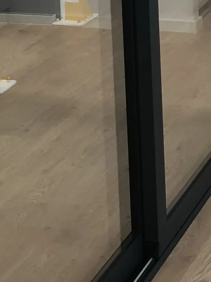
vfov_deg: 14.1
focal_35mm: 133
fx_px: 1081
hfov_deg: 11.1
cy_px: -100
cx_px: 80
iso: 25
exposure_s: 1/33
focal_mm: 4
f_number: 1.8
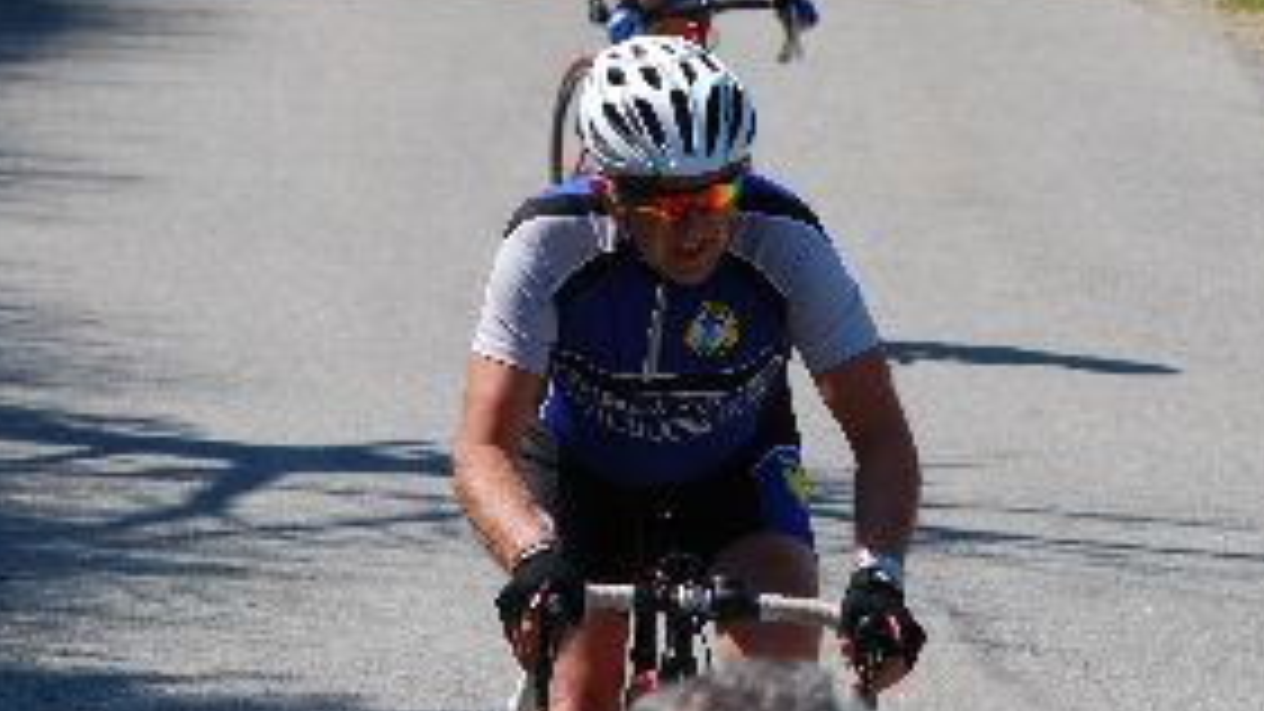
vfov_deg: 3.2
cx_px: 688
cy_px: 115
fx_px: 12668
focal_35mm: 378
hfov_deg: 5.7
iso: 100
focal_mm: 150
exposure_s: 1/125
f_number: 10
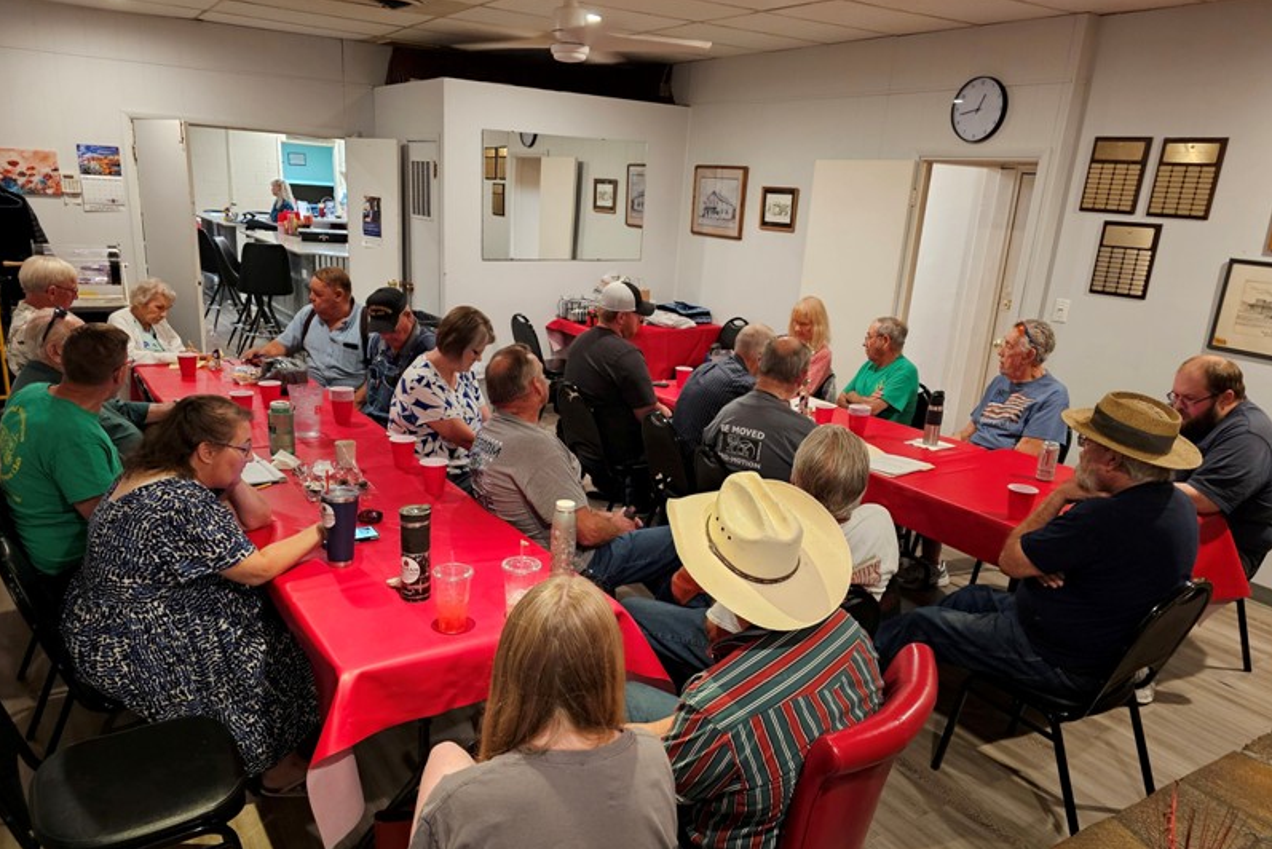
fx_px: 848
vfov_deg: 53.1
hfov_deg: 73.7
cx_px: 635
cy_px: 472
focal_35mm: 24
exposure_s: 1/40
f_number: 1.7
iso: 640
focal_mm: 6.3
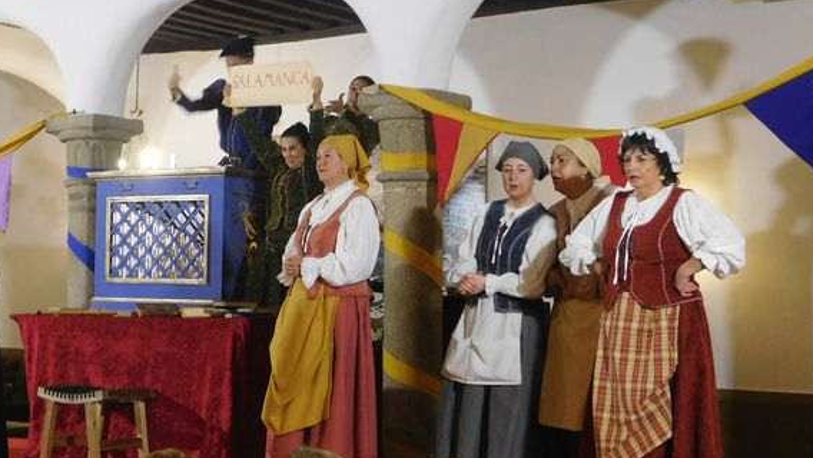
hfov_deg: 30.3
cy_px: 183
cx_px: 266
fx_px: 1488
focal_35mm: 69
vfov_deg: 17.5
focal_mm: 8
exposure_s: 1/13
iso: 400
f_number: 3.7
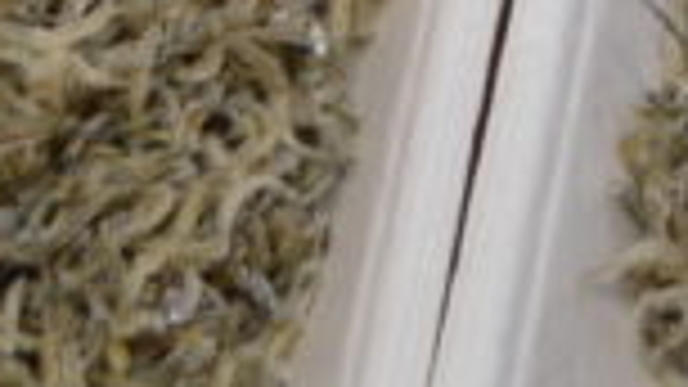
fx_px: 4961
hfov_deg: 7.8
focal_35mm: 272
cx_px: 922
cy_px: -639
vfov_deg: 4.3
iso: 400
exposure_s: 1/80
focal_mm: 26
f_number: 4.5
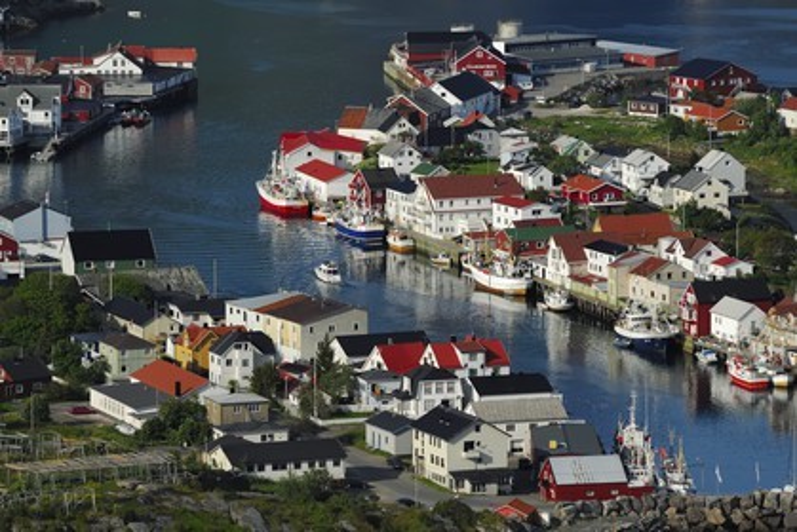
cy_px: 266
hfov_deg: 8.6
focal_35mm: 240
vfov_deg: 5.7
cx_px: 398
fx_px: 5317
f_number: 3.2
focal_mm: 160
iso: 100
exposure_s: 1/2000
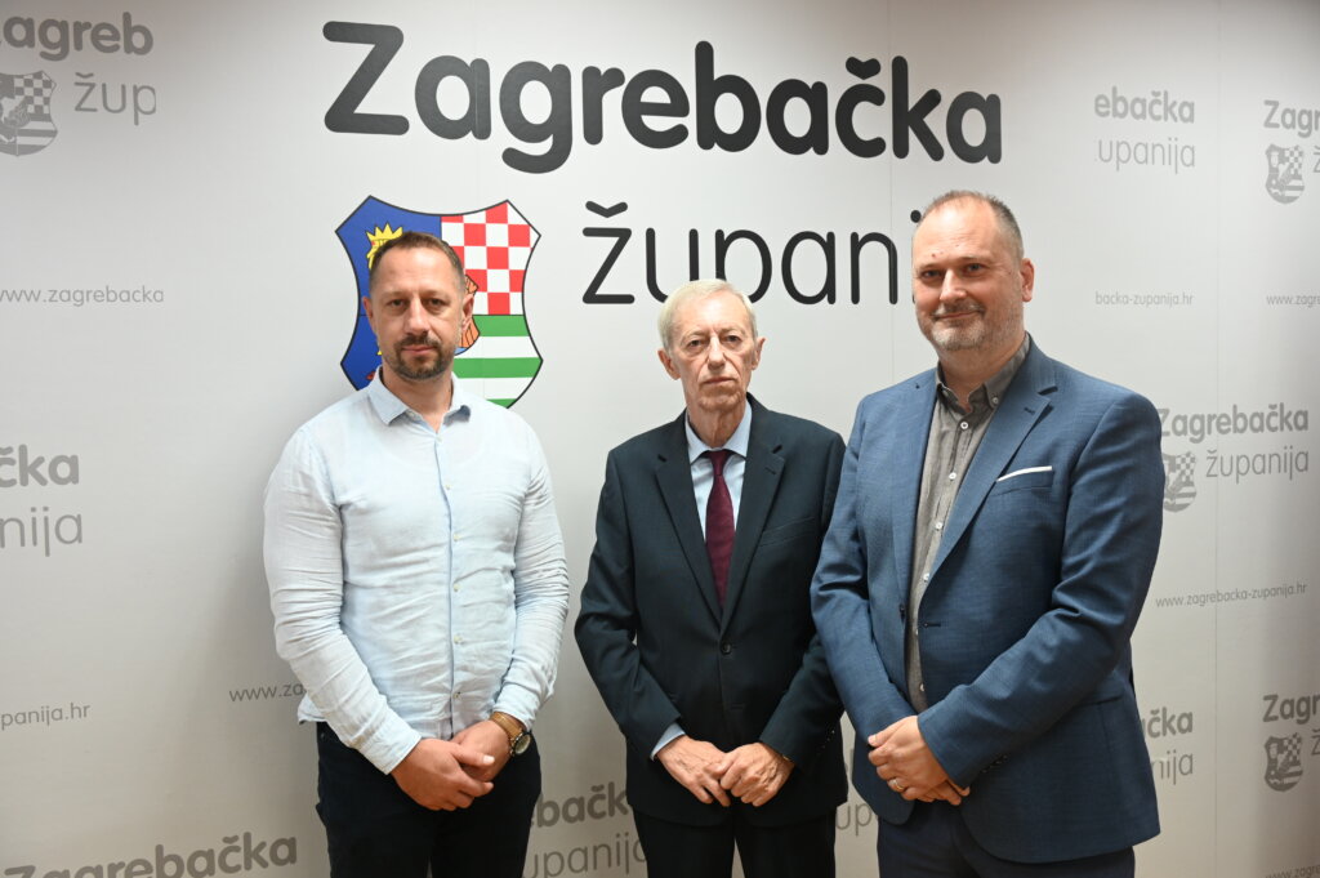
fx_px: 1282
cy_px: 439
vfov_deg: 37.8
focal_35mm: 35
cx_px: 660
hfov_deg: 54.5
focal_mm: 35
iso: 800
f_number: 4.8
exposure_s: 1/40
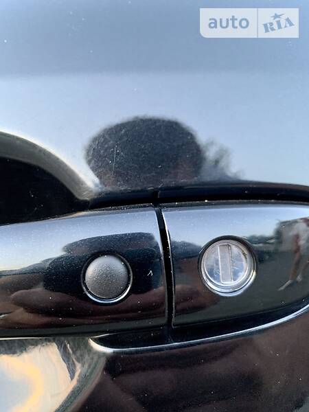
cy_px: 206
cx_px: 154
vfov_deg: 67.3
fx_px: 309
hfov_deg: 53.1
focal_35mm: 26
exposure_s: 1/59
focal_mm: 4.2
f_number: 1.8
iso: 400
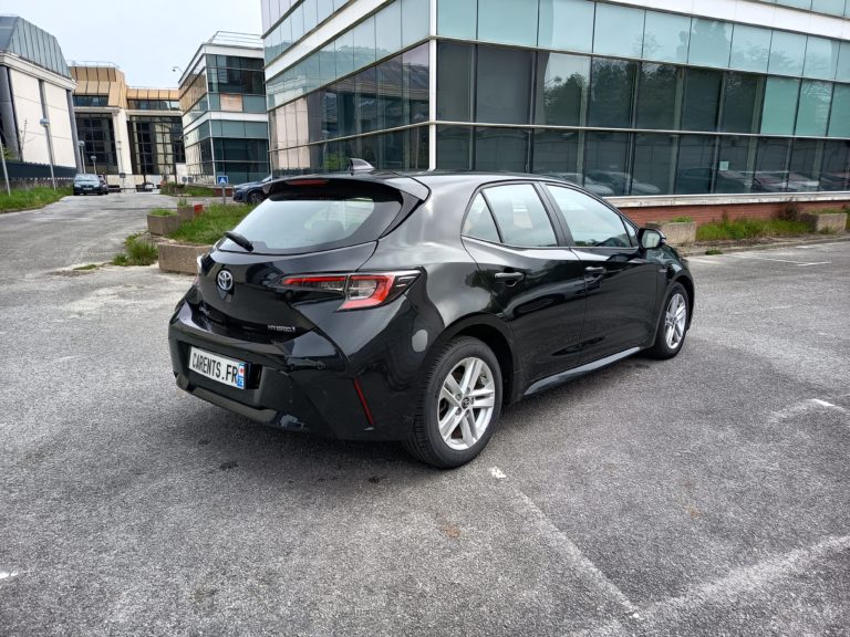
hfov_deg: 71.6
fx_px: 589
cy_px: 318
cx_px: 425
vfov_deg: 56.8
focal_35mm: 24
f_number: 1.7
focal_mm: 5.24
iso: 50
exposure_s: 1/214
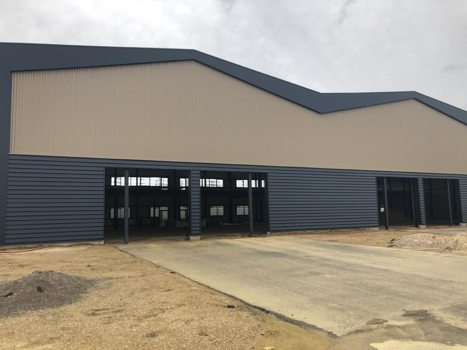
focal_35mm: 28
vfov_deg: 49.7
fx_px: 378
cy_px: 175
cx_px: 234
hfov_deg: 63.4
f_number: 1.8
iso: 20
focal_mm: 3.99
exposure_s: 1/1333
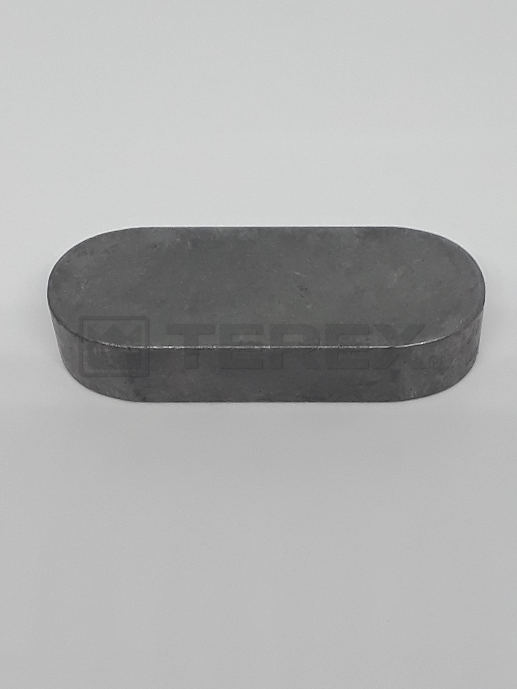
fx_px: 538
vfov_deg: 65.3
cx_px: 258
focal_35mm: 27
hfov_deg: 51.4
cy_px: 344
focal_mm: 3.6
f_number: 1.9
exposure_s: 1/100
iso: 64
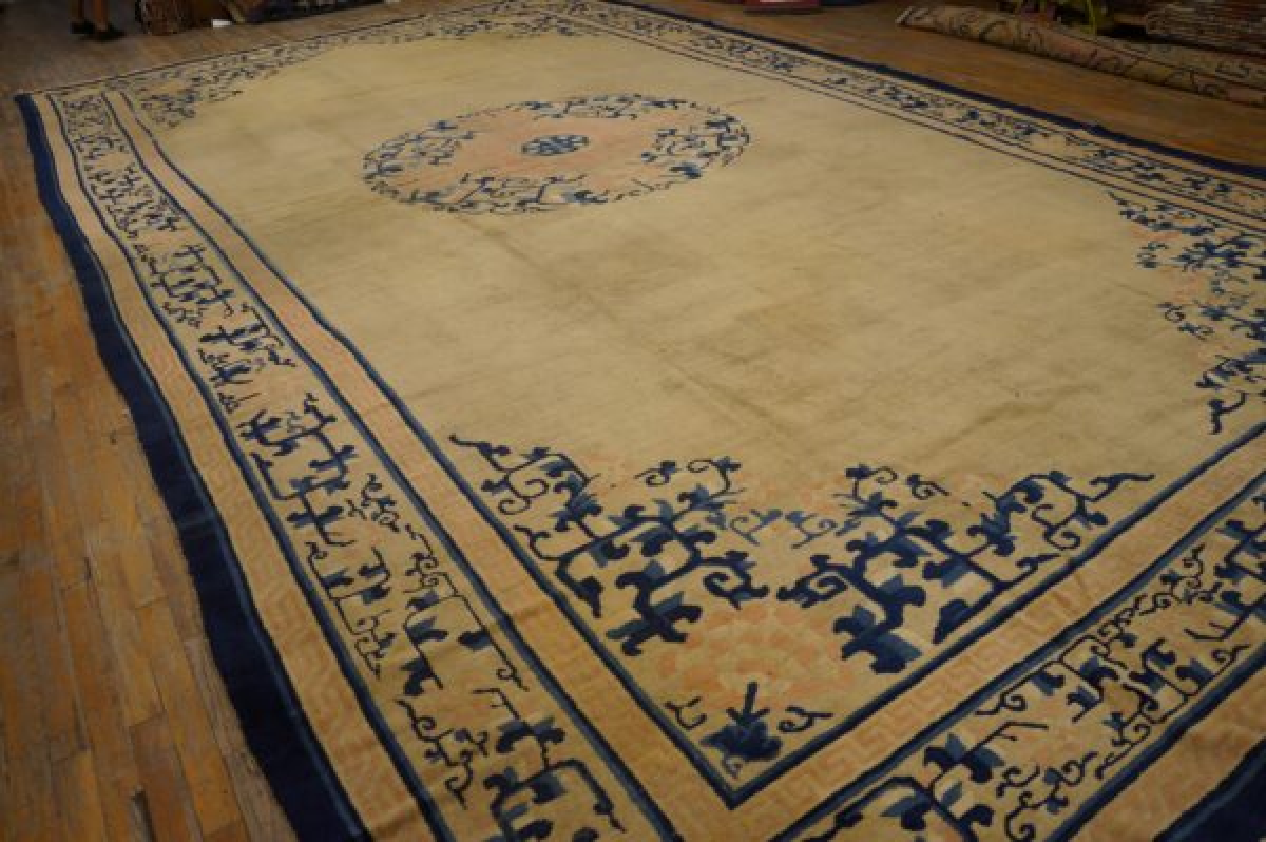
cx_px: 633
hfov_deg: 67.4
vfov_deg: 47.9
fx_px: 949
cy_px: 421
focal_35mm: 27
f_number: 4
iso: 400
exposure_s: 1/60
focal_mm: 18
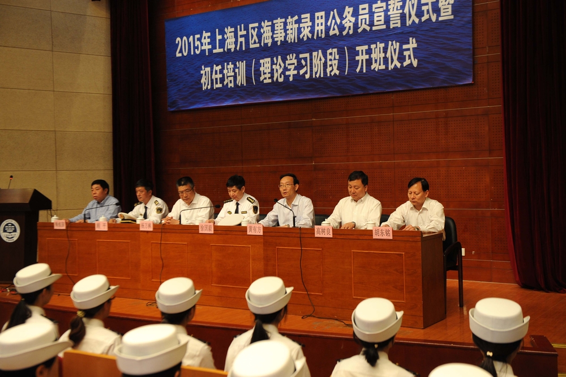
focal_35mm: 45
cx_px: 283
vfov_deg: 29.8
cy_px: 188
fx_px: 707
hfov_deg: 43.6
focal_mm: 45
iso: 1250
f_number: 4.5
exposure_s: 1/60
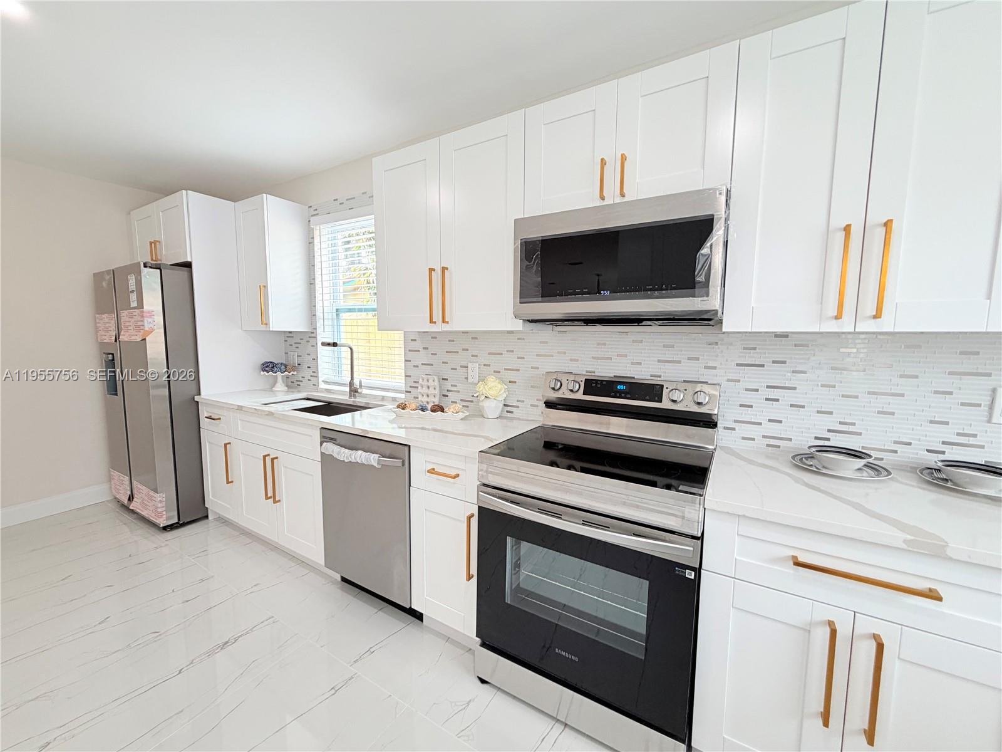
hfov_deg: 102.1
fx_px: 405
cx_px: 501
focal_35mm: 14
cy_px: 376
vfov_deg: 85.7
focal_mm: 2.22
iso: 160
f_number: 2.2
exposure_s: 1/120
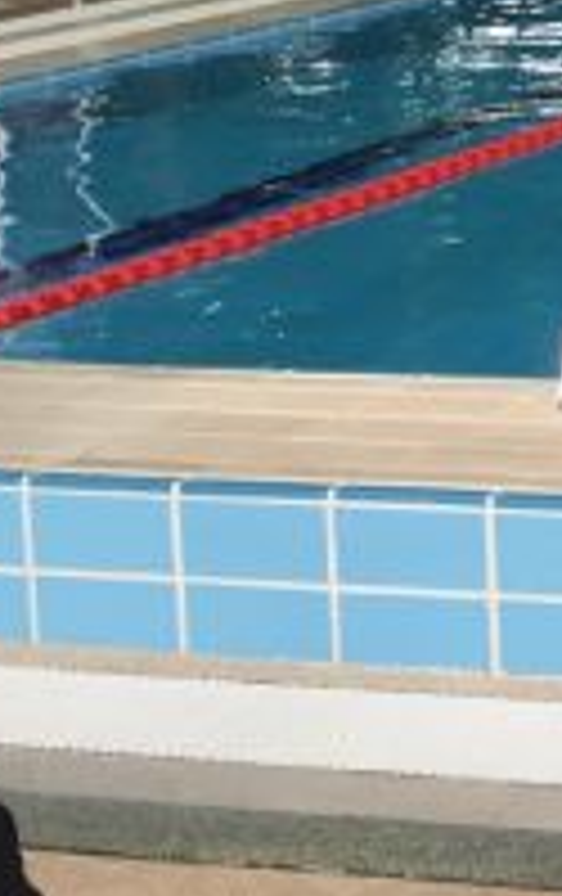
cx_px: 1506
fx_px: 2637
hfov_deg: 10.0
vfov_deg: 18.3
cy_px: -173
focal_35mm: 108
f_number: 2.2
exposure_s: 1/100
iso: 32
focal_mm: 4.15
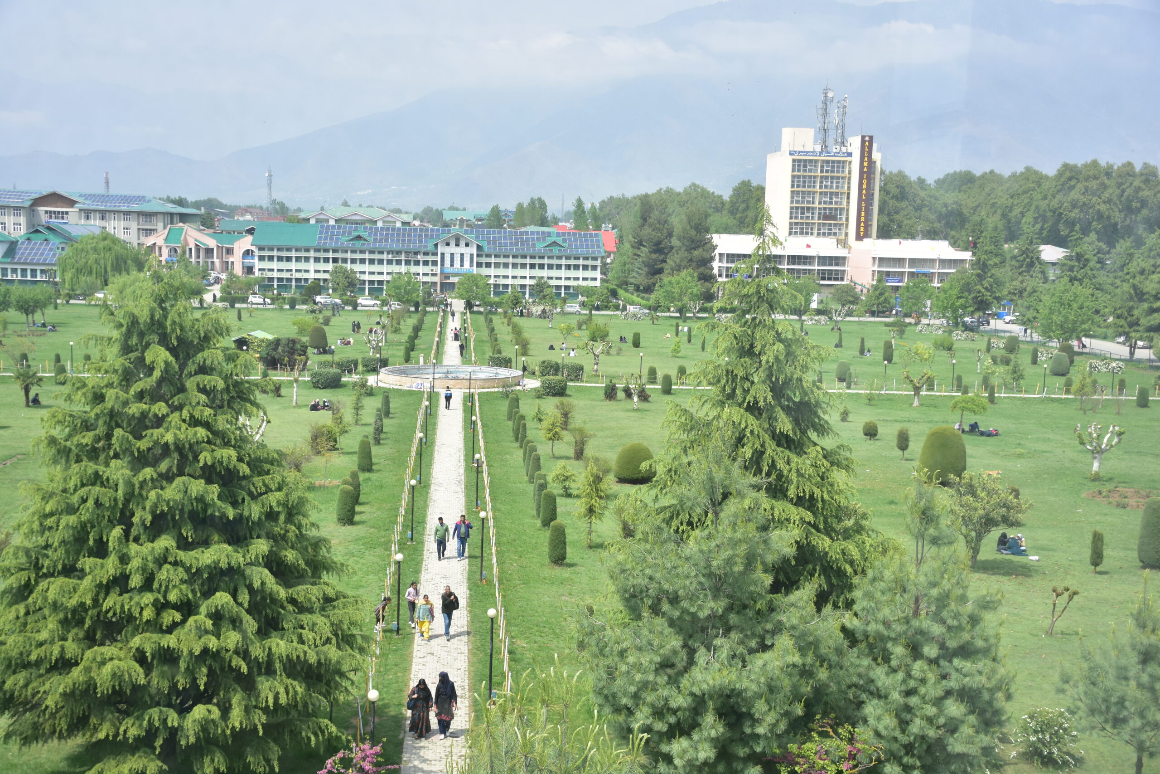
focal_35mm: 48
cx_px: 580
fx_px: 1547
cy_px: 387
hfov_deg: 41.1
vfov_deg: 28.1
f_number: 5
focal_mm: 32
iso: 250
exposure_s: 1/800
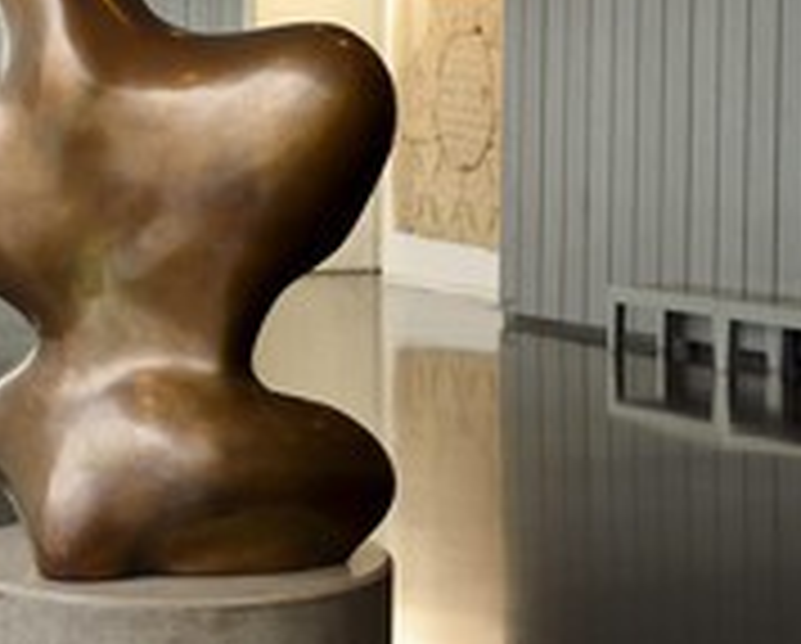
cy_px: 225
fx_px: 2517
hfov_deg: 17.7
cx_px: 0
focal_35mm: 106
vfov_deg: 14.5
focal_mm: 48
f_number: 4.5
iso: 800
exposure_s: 1/60
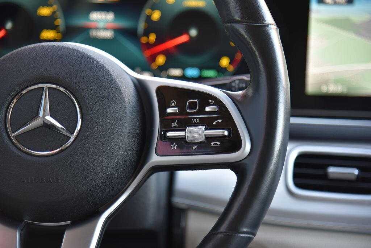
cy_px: 124
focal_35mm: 120
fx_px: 1237
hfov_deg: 17.1
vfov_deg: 11.4
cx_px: 186
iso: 500
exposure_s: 1/40
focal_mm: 120
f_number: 4
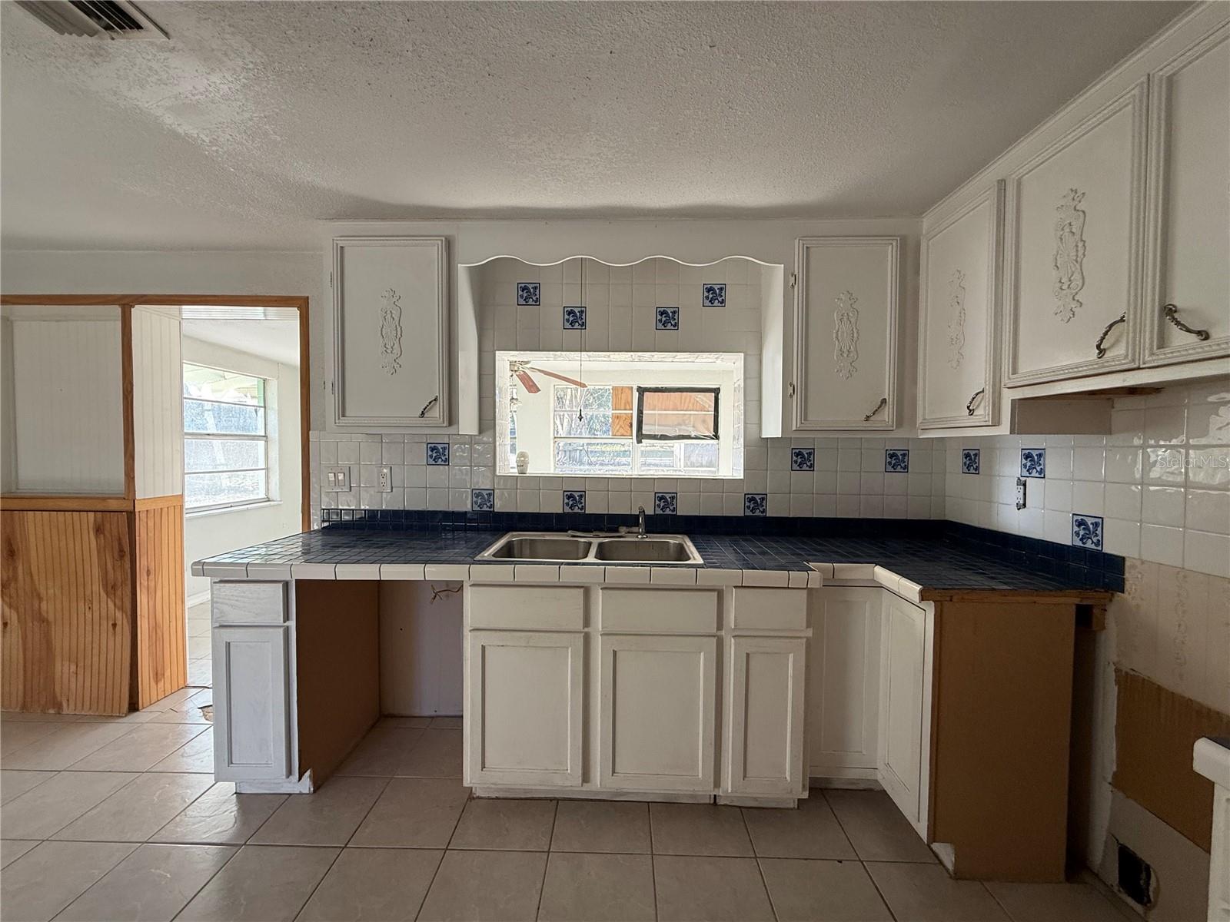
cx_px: 615
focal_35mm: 14
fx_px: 497
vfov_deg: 85.7
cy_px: 461
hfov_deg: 102.1
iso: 160
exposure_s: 1/99
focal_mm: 2.22
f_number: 2.2
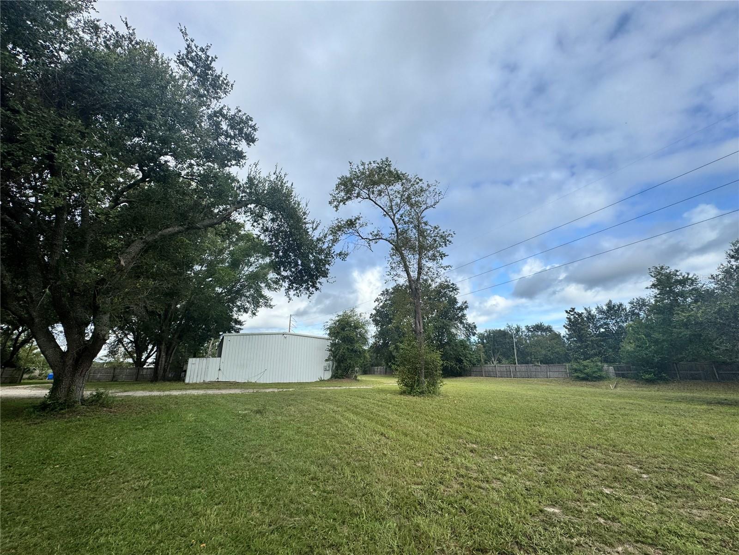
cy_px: 278
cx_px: 370
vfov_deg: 85.7
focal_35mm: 14
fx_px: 299
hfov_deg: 102.1
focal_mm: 2.22
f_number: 2.2
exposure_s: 1/1236
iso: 40
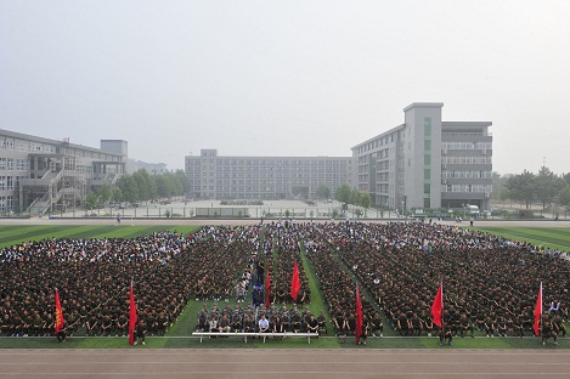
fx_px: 538
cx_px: 285
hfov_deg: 55.8
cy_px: 190
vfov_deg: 38.8
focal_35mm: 34
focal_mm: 34
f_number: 10
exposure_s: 1/400
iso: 640
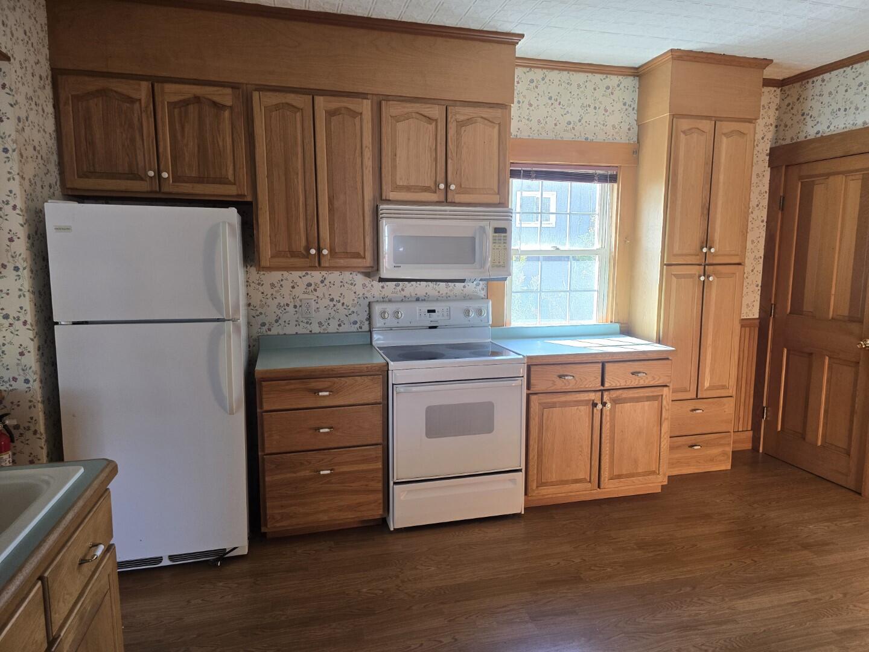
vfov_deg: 58.9
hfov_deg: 73.9
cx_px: 434
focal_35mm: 23
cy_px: 326
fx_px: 577
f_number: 1.7
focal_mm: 6.3
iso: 200
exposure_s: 1/180
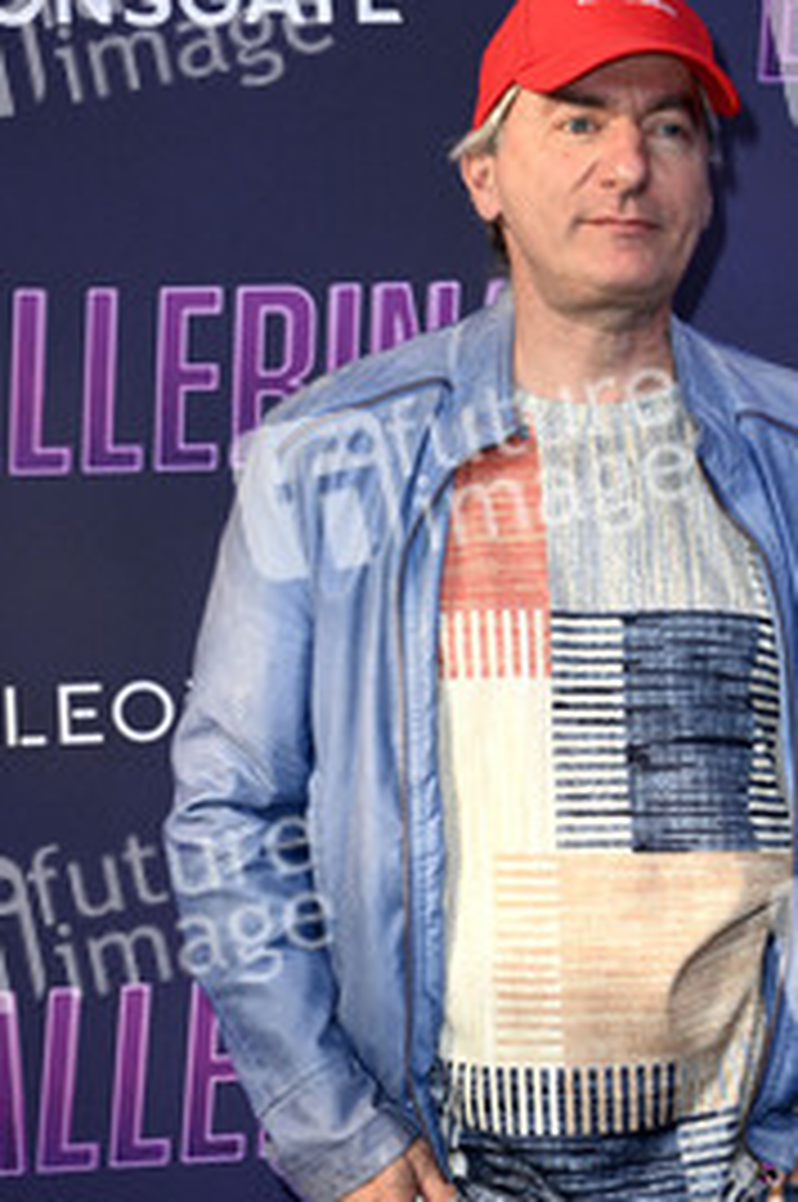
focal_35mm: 182
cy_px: 700
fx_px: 6067
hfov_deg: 7.5
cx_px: 592
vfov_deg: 11.3
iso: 320
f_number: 5.6
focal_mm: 122
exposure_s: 1/200
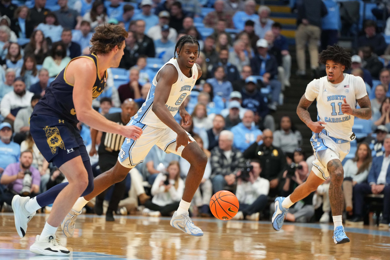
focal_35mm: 200
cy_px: 130
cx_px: 195
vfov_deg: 6.9
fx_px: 2167
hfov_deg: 10.3
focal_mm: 200
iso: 3200
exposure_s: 1/1600
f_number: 2.8
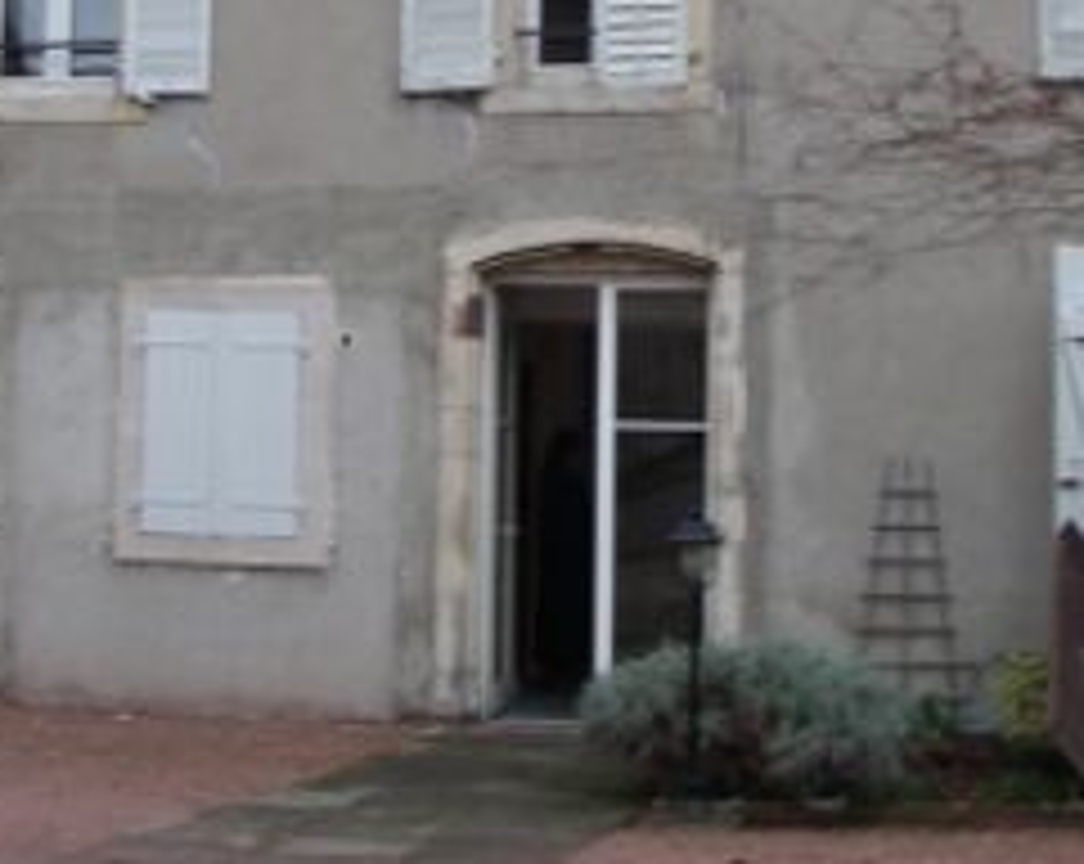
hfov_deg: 25.8
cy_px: 126
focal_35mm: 74
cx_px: 544
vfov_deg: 20.3
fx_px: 2370
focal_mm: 6.3
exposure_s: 1/50
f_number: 3.3
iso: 80
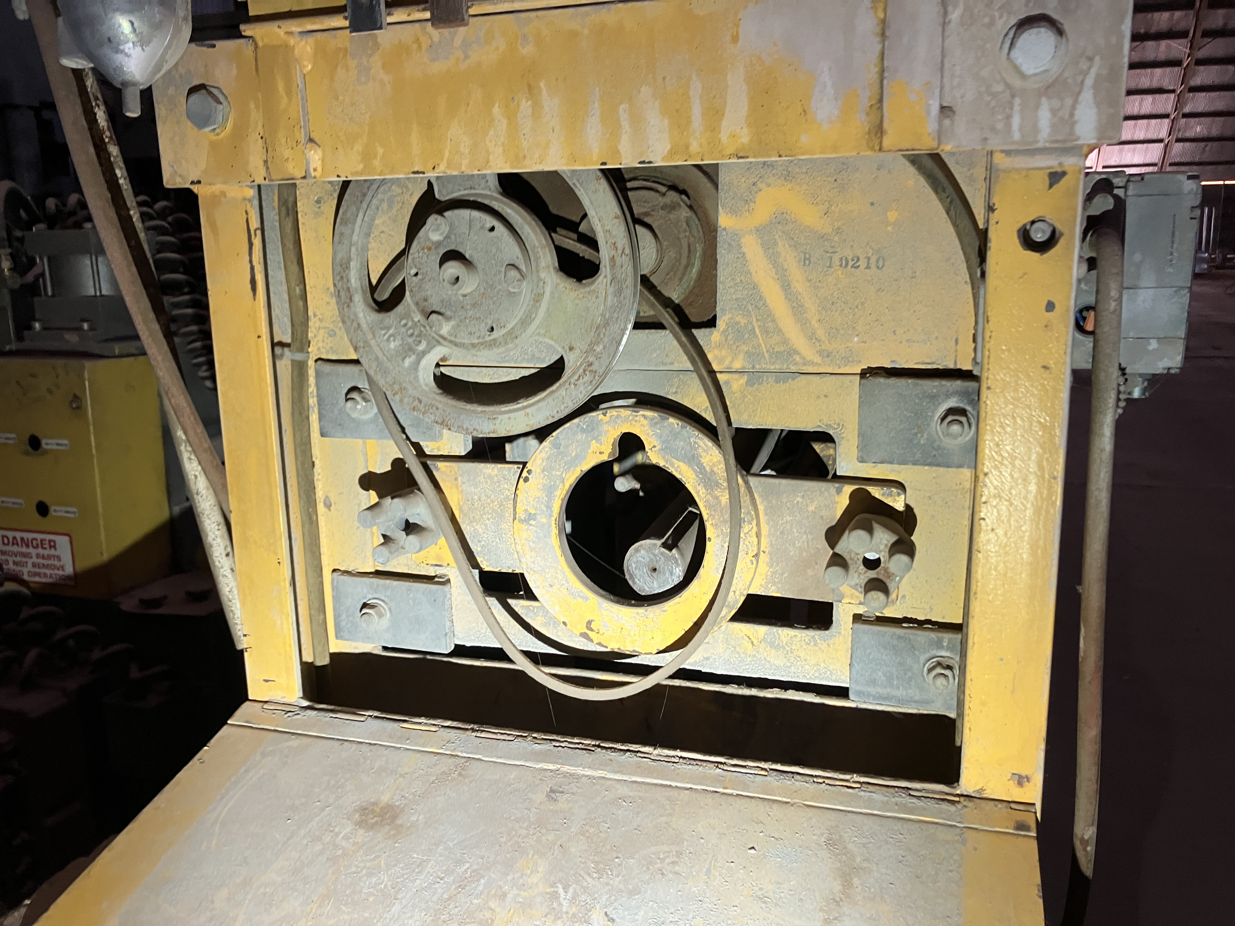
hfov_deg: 63.4
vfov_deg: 49.7
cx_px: 618
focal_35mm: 28
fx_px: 999
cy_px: 463
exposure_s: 1/61
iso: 80
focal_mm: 3.99
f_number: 1.8
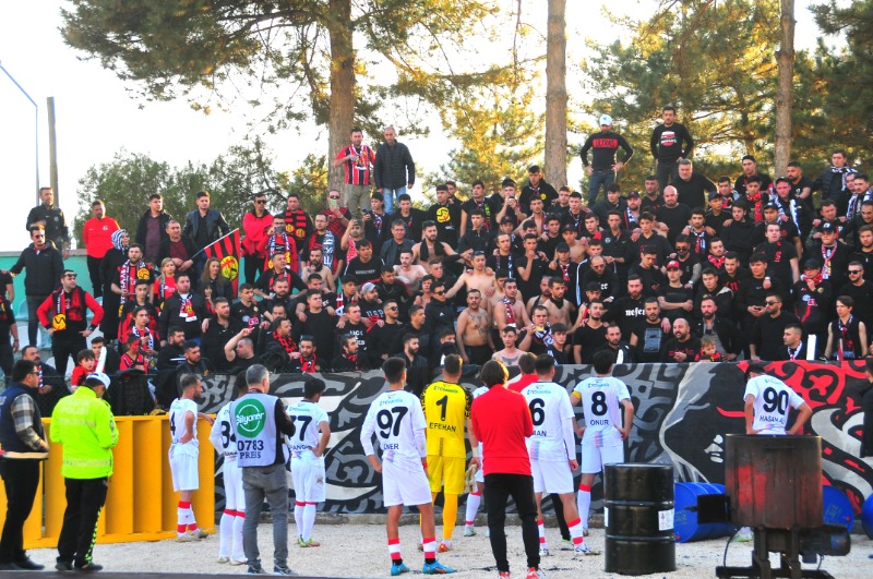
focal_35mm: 84
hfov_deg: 24.2
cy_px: 290
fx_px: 2034
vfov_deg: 16.2
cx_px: 436
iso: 200
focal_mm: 56
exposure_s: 1/125
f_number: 8
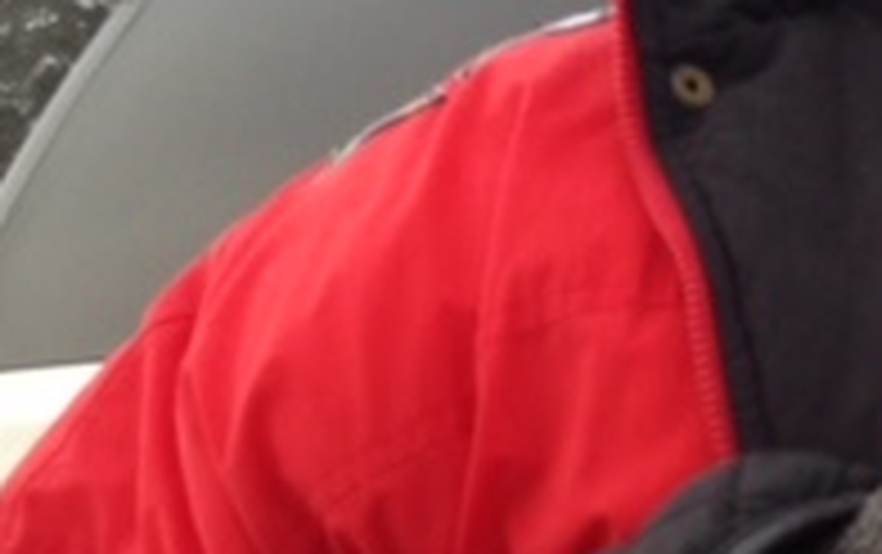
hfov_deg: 17.0
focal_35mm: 114
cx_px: 1220
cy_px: 288
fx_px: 2743
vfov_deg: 11.5
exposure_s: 1/120
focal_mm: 4.12
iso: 80
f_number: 2.4
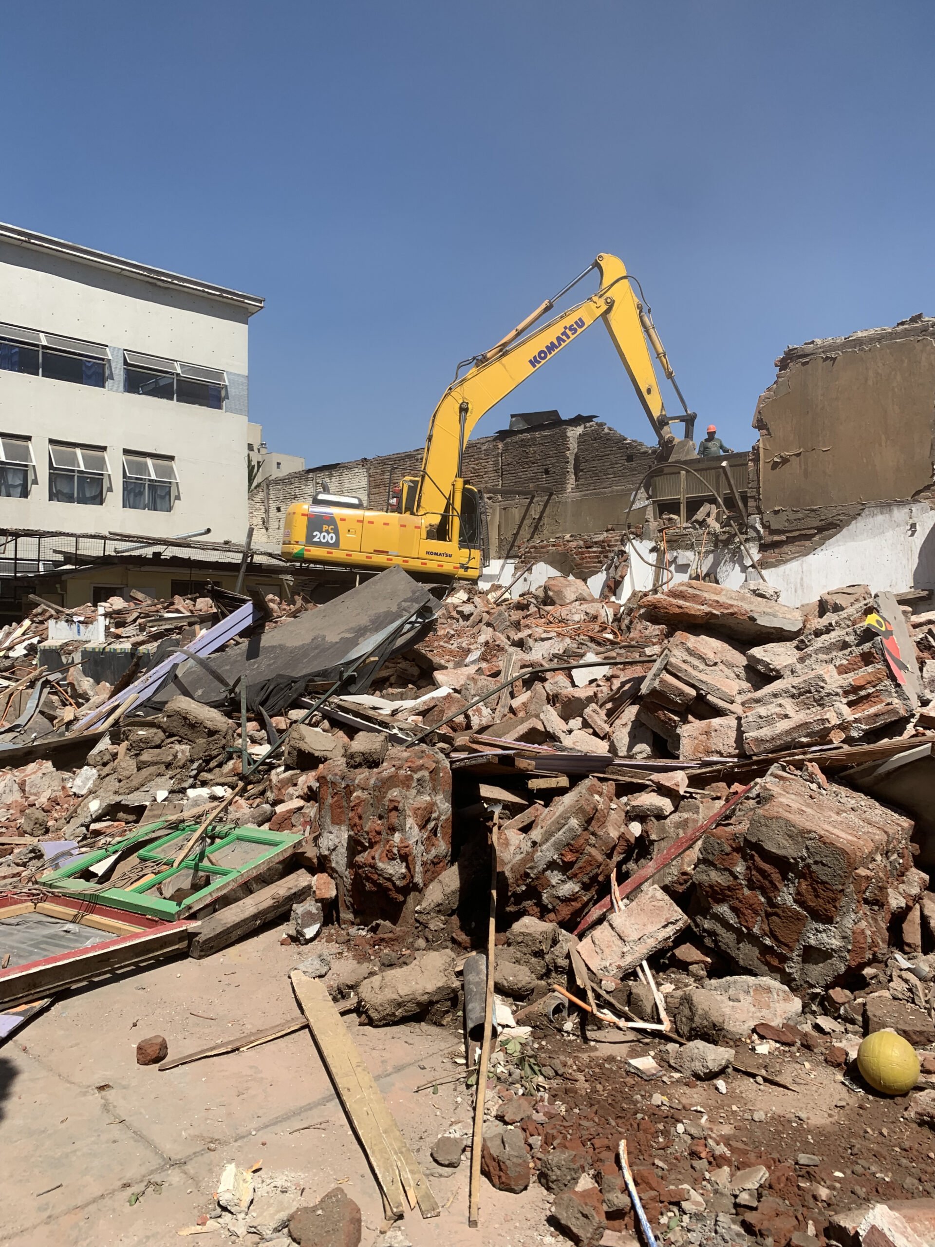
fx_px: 936
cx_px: 468
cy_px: 624
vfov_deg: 67.3
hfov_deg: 53.1
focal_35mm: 26
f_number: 1.8
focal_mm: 4.25
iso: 25
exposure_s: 1/2545
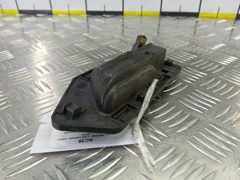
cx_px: 120
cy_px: 90
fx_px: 159
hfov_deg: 73.9
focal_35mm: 23
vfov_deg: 58.9
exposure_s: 1/50
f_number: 1.6
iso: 146
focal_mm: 4.11
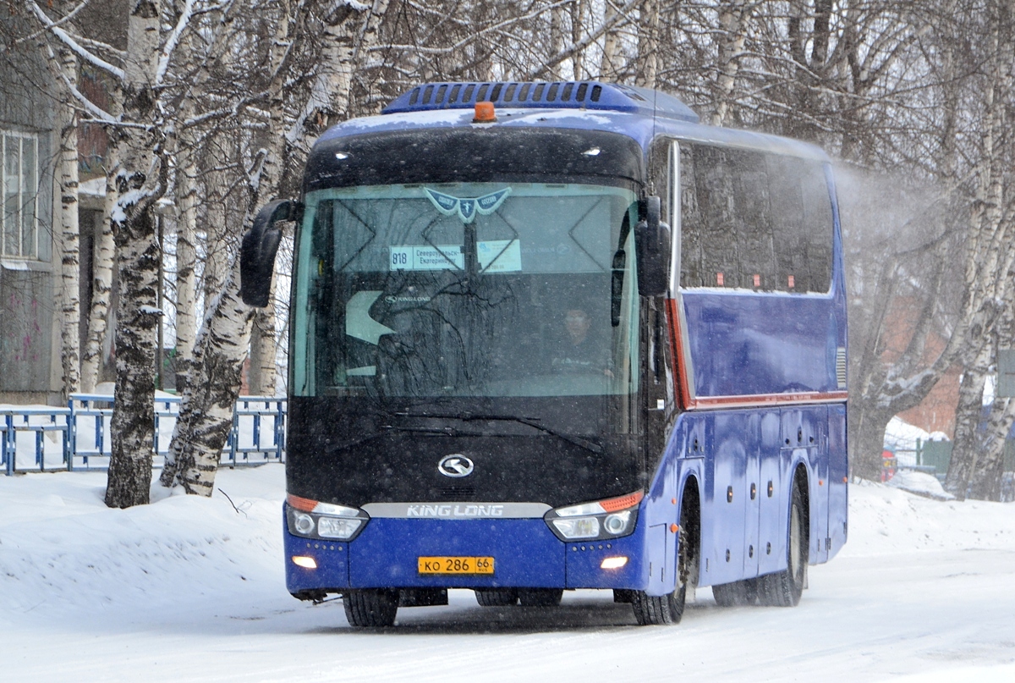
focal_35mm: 278
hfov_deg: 7.4
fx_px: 7844
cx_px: 508
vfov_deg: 5.0
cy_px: 342
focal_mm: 185
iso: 800
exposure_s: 1/320
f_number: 10
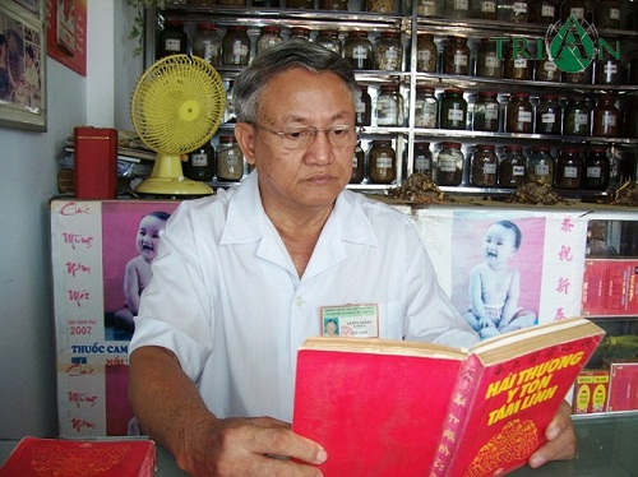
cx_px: 319
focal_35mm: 34
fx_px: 626
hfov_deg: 54.0
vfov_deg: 41.7
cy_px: 238
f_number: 2.7
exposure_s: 1/60
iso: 160
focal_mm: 5.6
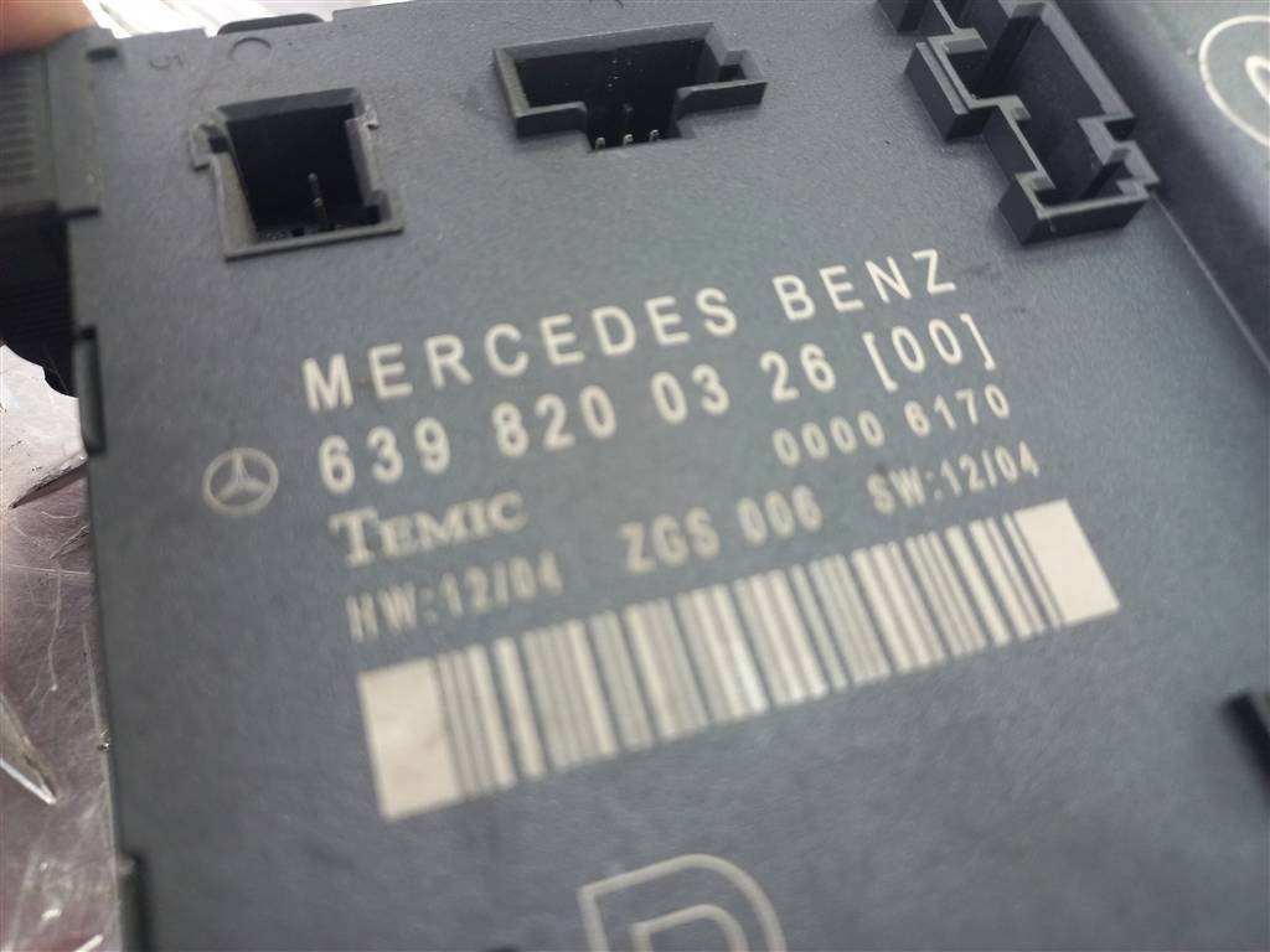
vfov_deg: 54.9
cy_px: 476
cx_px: 635
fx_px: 917
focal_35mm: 25
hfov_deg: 69.4
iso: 160
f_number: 1.8
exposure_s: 1/50
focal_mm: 4.6
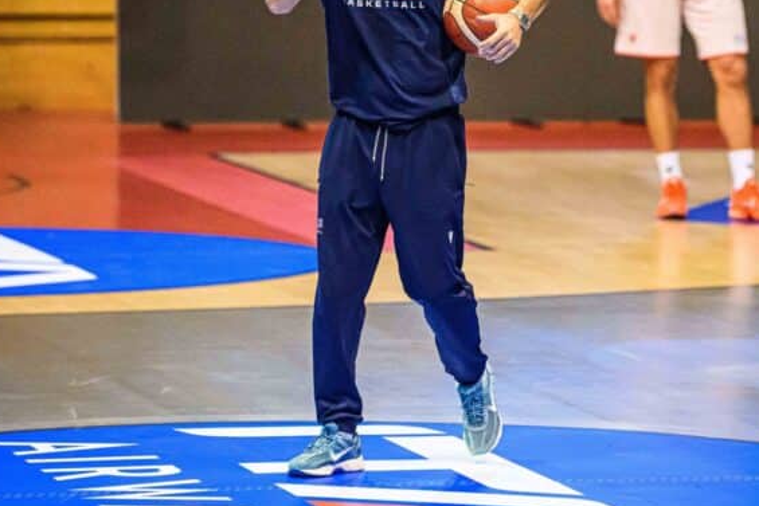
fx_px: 6537
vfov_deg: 4.4
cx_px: 524
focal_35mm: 310
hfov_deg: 6.6
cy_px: 121
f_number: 2.8
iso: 6400
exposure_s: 1/1000
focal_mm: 175
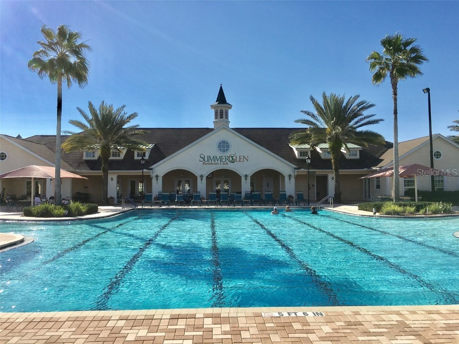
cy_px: 172
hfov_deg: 61.7
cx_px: 230
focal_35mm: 29
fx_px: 385
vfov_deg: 48.2
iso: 25
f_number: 2.2
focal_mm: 4.15
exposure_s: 1/2331
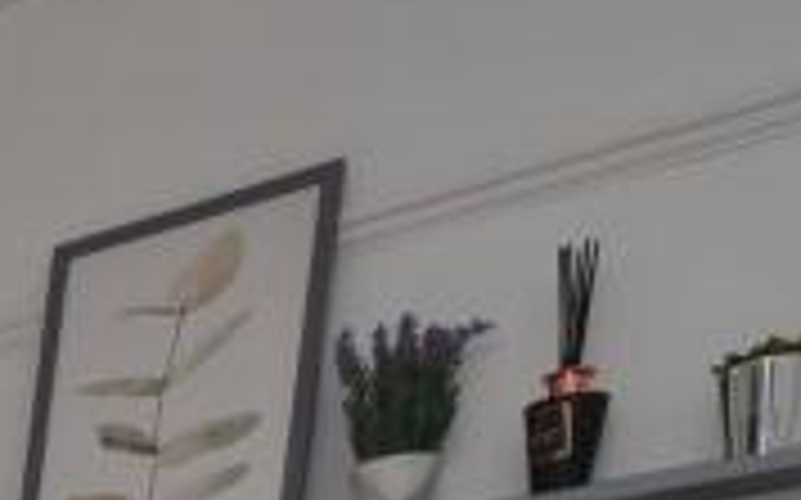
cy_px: 1435
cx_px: -1026
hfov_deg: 15.5
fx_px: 1920
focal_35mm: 88
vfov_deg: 10.8
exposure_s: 1/200
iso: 100
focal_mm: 10
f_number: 8
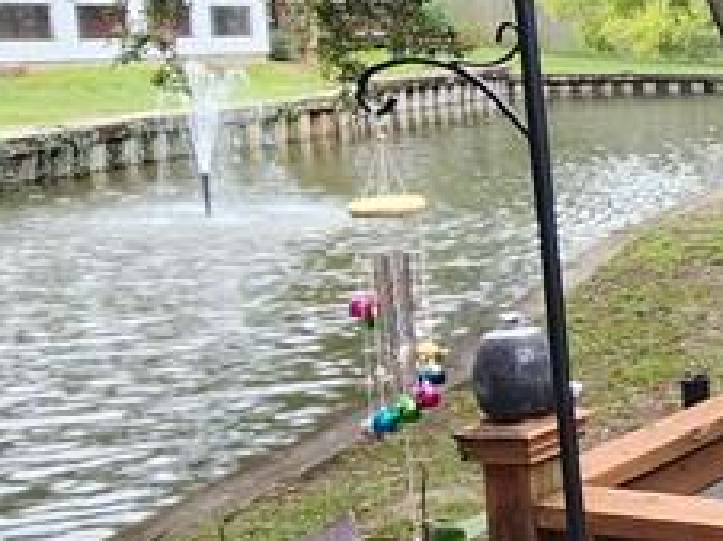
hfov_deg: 21.9
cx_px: 1273
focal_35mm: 59
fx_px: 1231
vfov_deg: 24.8
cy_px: 279
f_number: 2.2
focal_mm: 2.2
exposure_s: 1/147
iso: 50
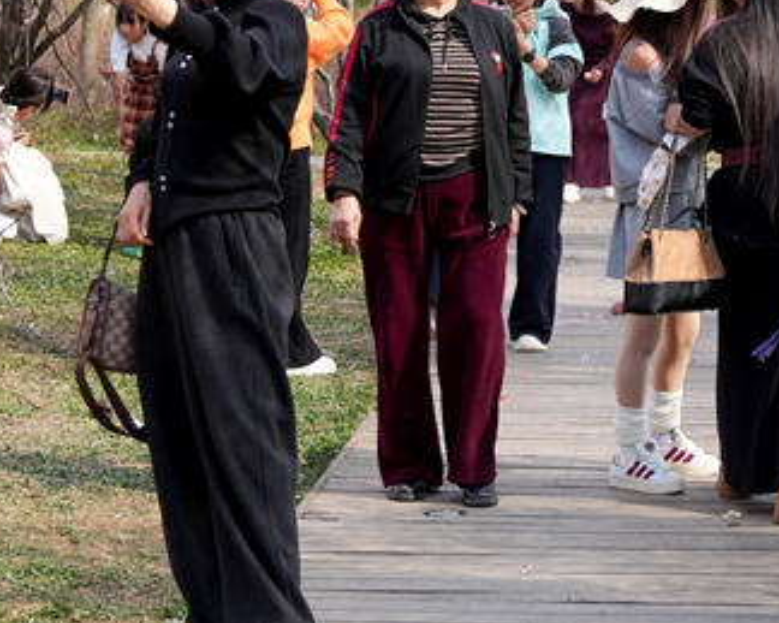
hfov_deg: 15.3
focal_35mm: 125
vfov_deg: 12.3
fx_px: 2881
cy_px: 69
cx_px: 616
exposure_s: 1/320
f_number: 2.8
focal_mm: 36
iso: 100
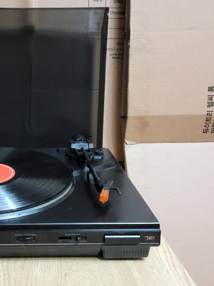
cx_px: 20
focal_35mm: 50
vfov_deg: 38.2
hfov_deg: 28.0
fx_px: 412
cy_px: 132
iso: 640
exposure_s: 1/40
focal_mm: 3.98
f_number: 1.8
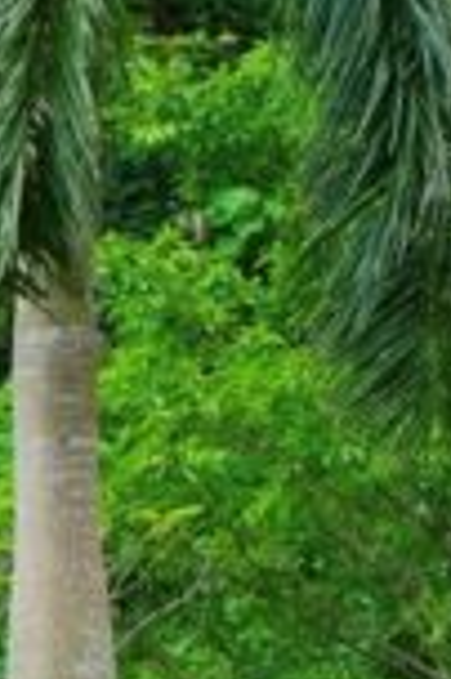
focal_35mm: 424
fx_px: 7985
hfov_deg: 3.2
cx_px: 1007
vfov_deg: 4.8
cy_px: 1170
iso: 800
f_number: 4.5
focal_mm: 41.8
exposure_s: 1/1400
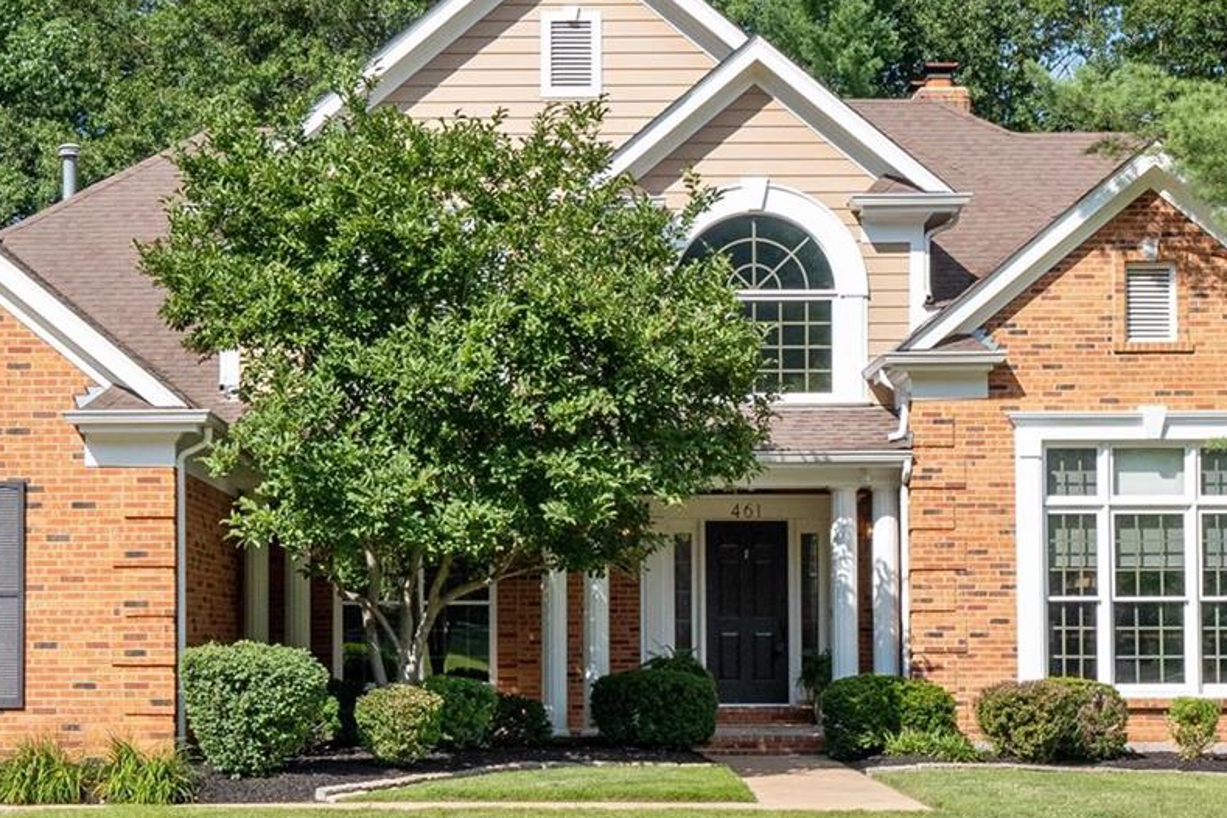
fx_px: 2488
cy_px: 439
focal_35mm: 73
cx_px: 502
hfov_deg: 27.7
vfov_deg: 18.7
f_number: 8
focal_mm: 18
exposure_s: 1/800
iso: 400
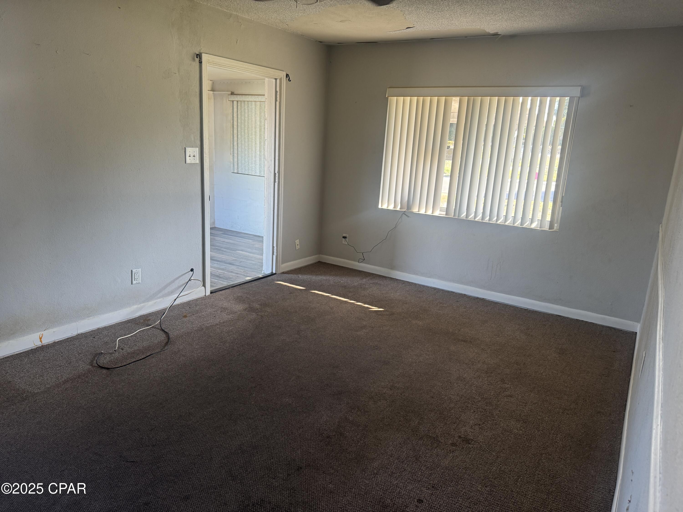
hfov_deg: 71.6
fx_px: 474
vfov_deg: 56.8
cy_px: 256
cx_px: 342
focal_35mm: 24
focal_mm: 6.76
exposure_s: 1/121
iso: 200
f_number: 1.78
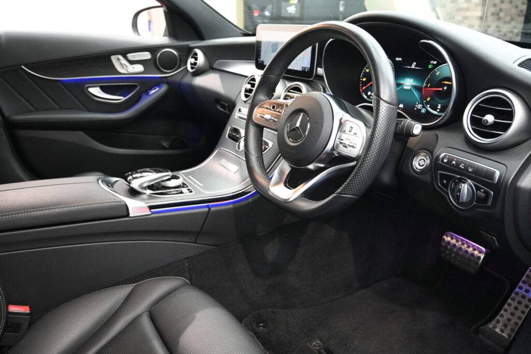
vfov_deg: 44.6
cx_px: 266
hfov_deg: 63.2
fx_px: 431
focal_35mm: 29
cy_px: 177
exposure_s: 1/125
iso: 3200
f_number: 3.8
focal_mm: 19.5
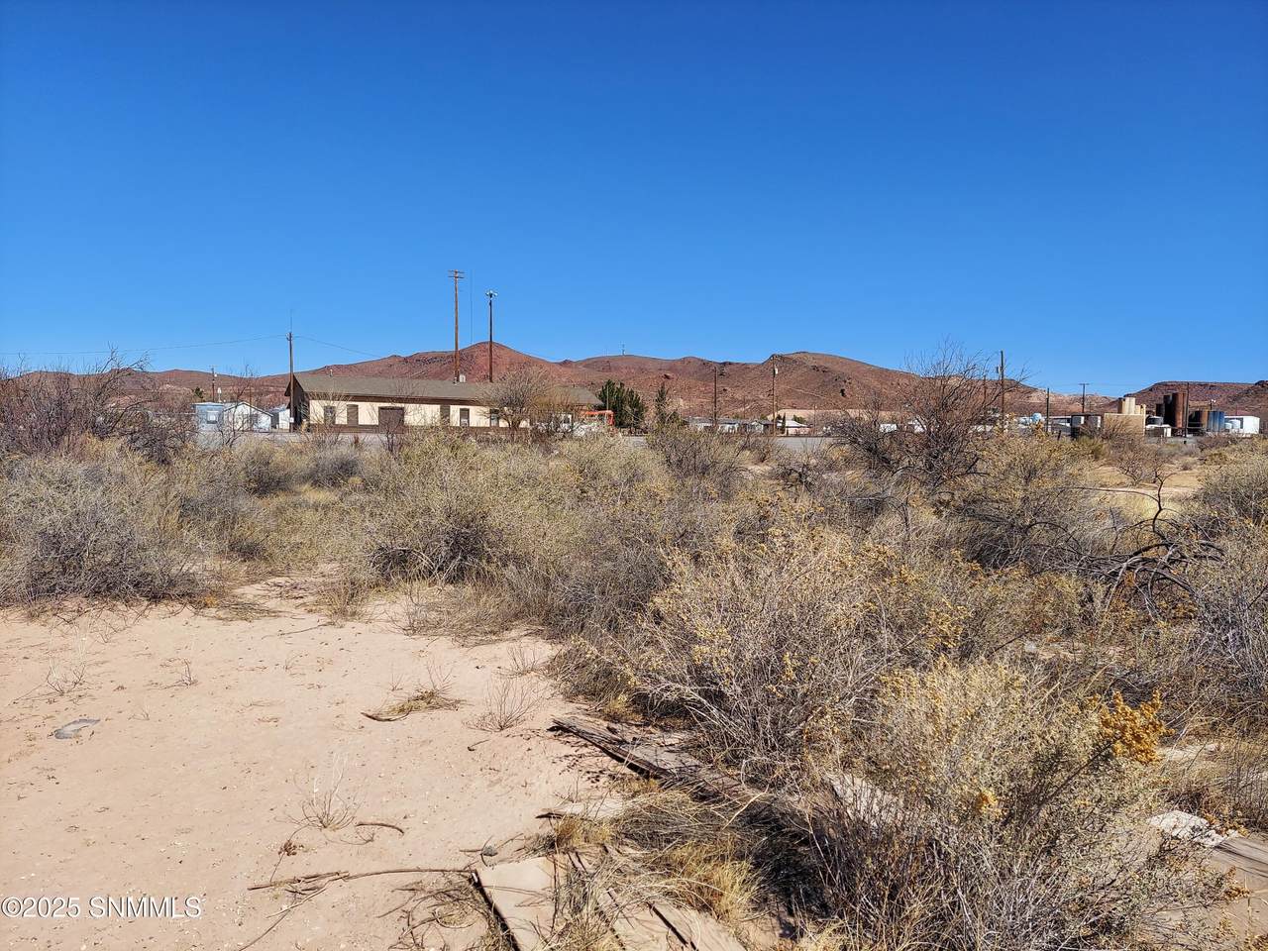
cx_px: 634
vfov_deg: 56.8
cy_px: 476
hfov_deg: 71.6
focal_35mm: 24
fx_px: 879
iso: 50
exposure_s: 1/2148
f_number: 1.8
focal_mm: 5.23
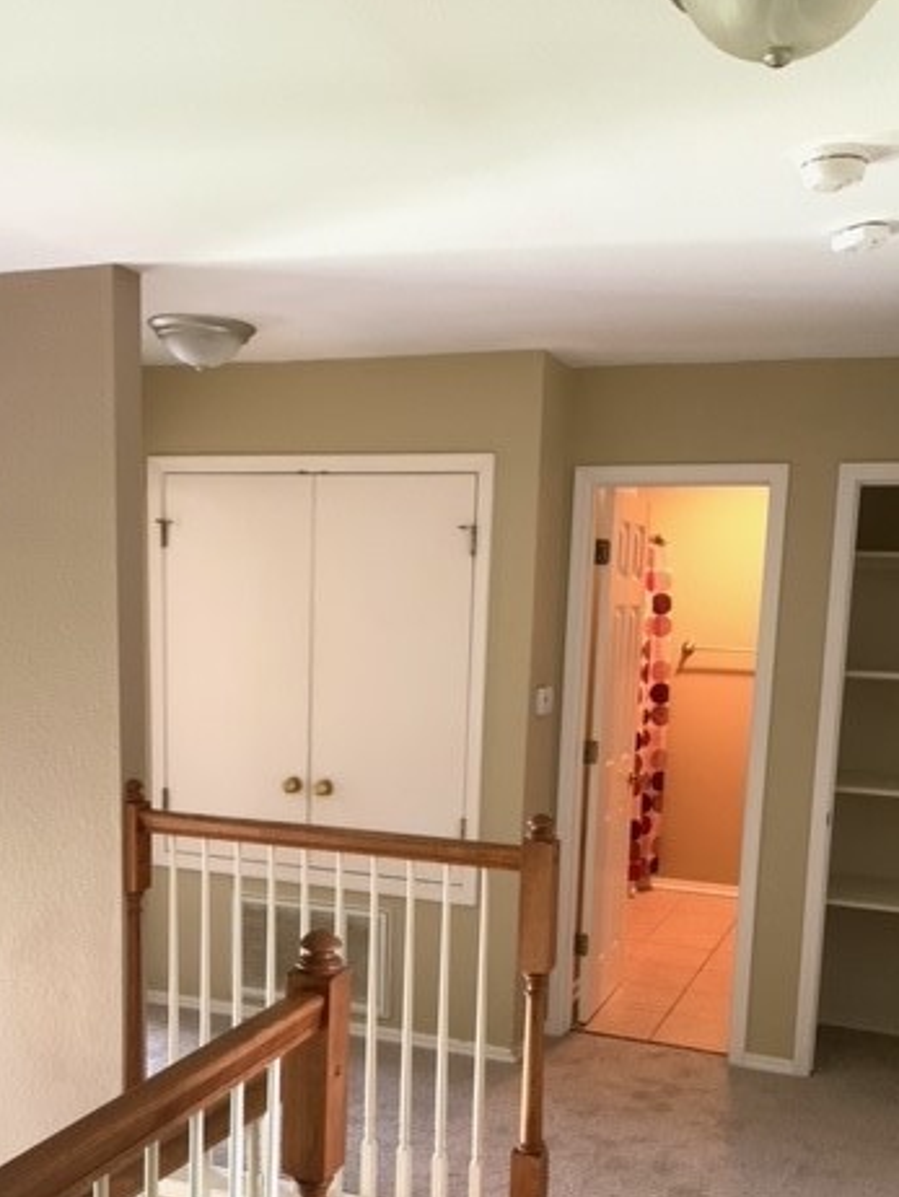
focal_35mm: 36
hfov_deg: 39.7
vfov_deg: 50.3
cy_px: 808
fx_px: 1245
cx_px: 427
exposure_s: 1/28
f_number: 1.8
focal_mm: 4.25
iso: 800
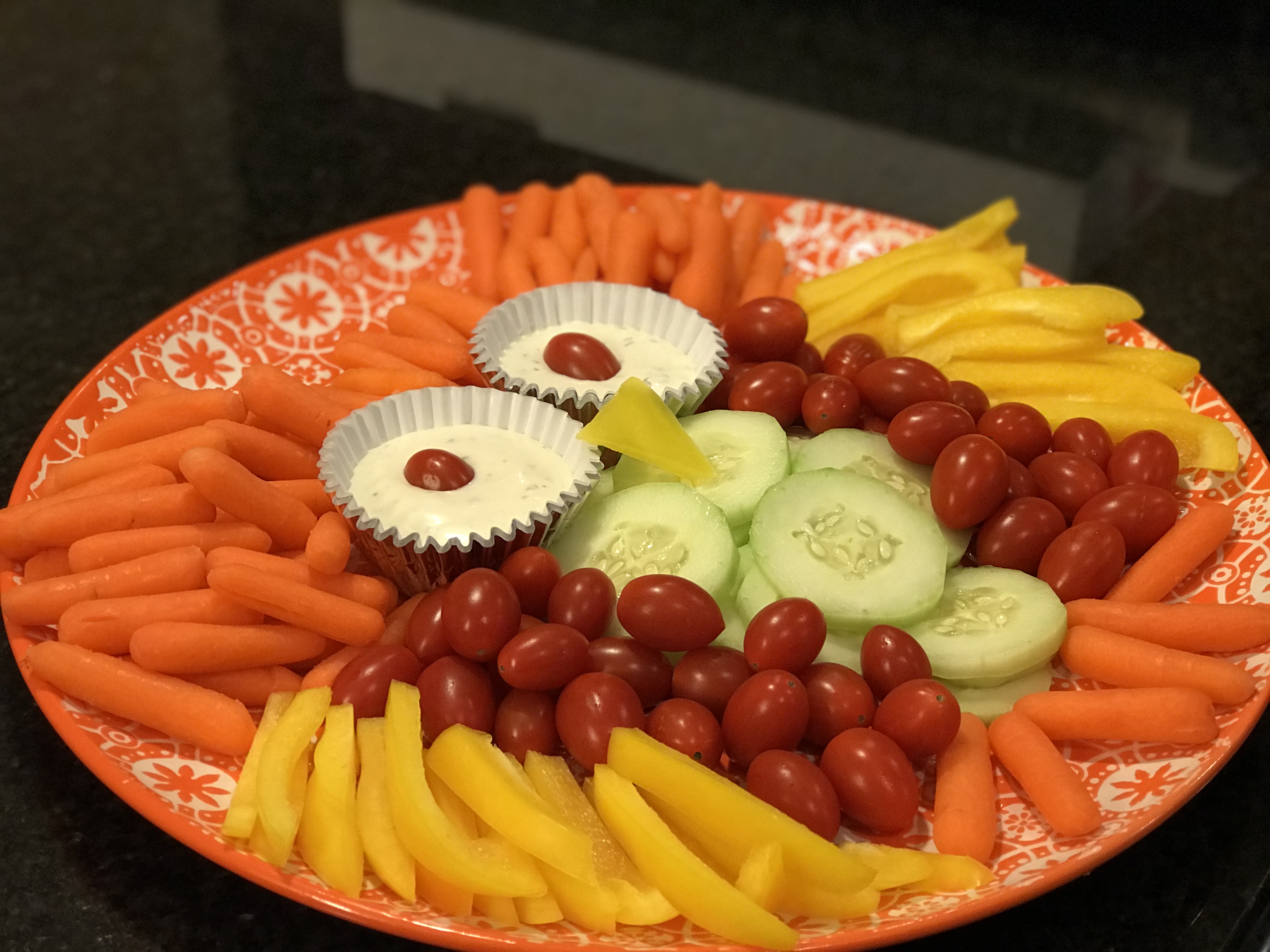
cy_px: 476
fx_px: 2091
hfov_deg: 33.8
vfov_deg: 25.7
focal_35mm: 57
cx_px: 635
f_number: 2.8
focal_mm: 6.6
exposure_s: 1/60
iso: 320
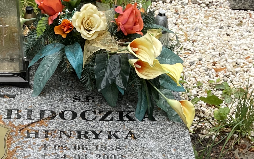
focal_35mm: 85
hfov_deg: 24.0
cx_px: 57
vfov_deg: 13.7
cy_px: 287
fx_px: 588
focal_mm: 4.2
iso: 32
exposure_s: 1/258
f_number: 1.6
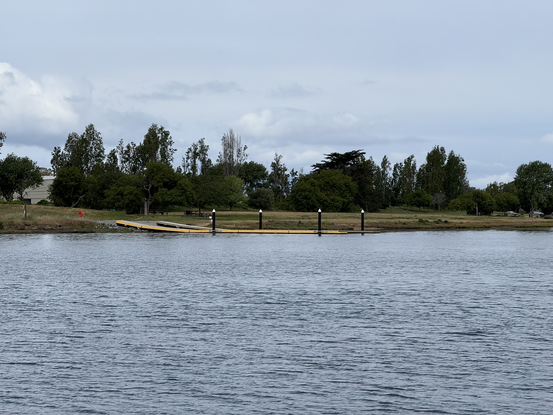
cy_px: 208
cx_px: 276
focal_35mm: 120
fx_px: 1917
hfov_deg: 16.4
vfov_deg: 12.3
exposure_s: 1/2817
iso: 64
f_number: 2.8
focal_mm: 15.66
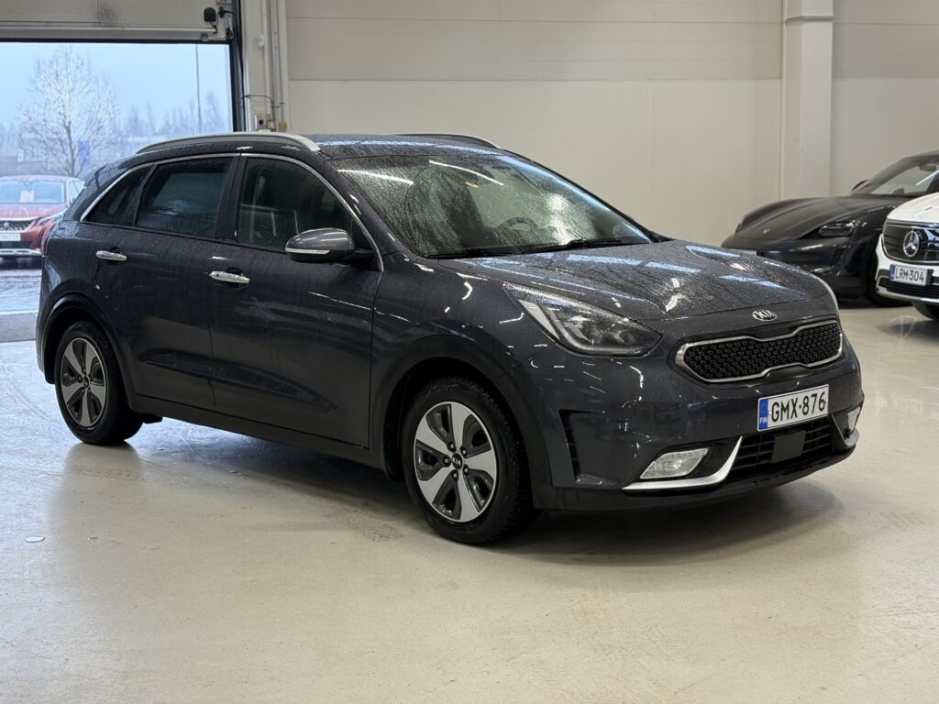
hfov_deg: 36.8
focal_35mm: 52
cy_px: 352
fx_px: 1411
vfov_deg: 28.0
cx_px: 470
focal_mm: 5.96
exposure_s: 1/100
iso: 100
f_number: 1.6
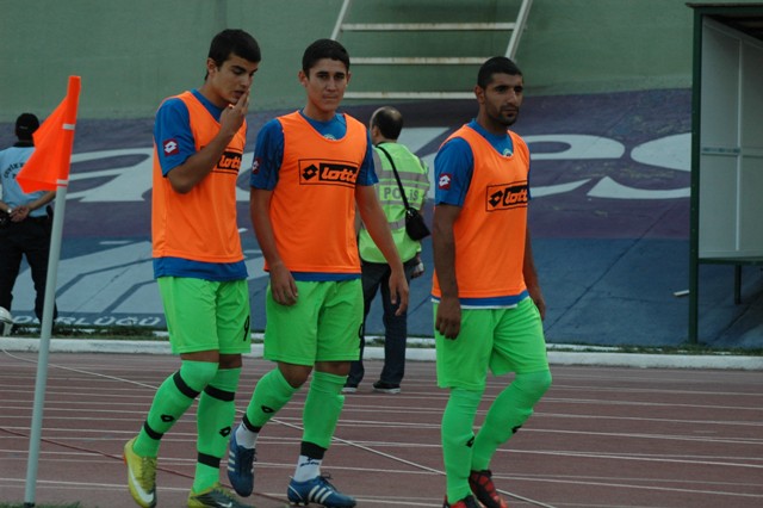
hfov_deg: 13.0
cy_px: 254
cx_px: 382
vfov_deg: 8.7
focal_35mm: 158
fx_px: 3336
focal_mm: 105
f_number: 5
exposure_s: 1/320
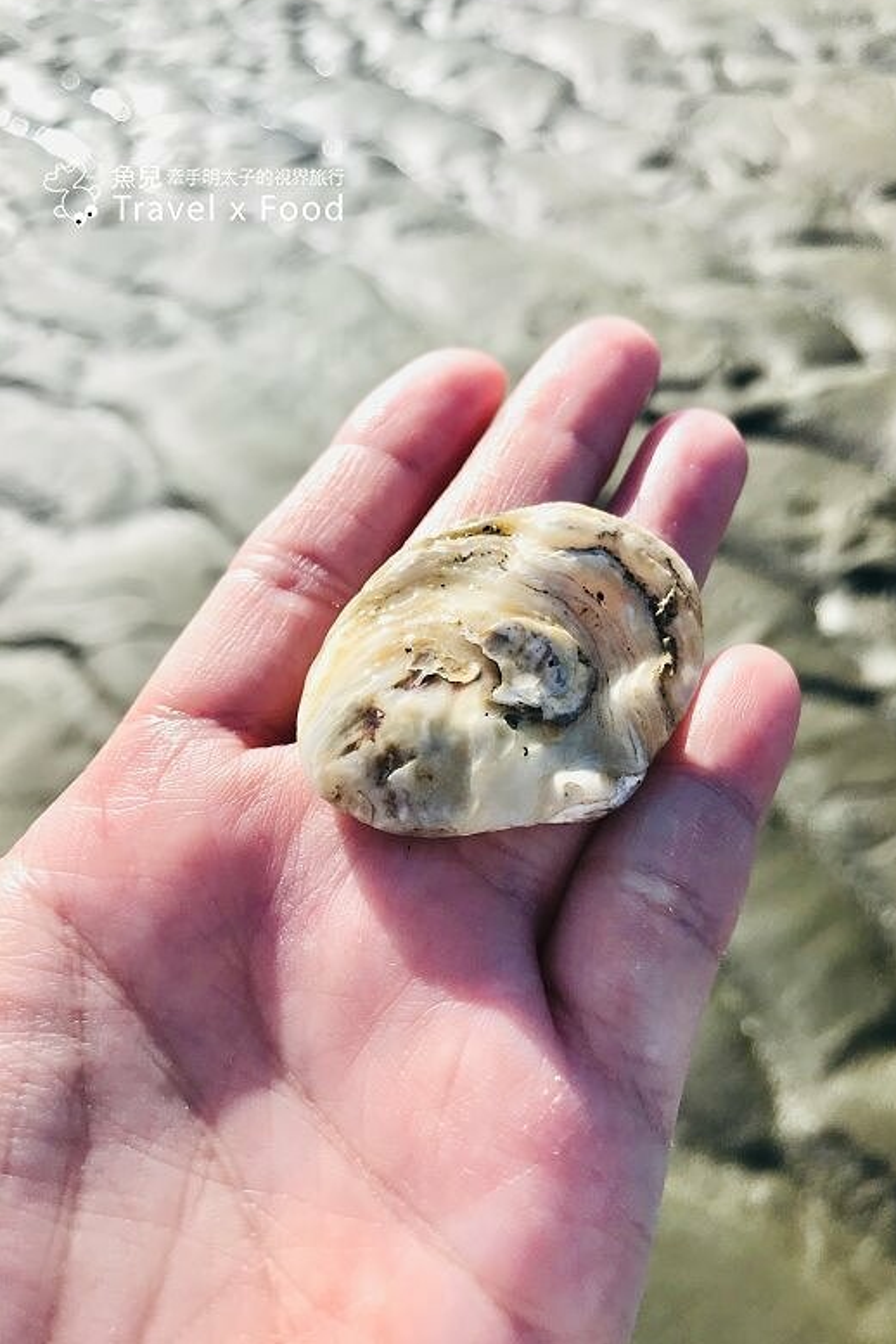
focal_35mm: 30
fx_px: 1120
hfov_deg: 43.6
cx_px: 490
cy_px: 666
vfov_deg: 61.9
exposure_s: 1/2398
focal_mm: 3.99
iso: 20
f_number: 1.8
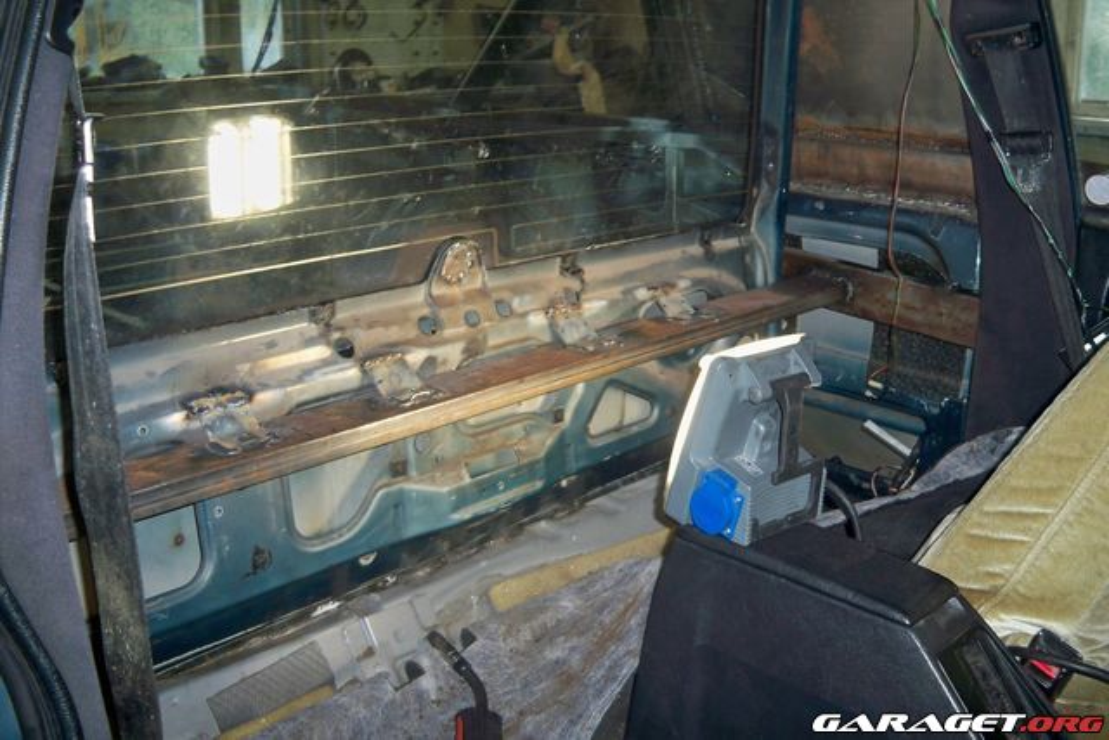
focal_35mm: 37
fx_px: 1140
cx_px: 554
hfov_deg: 51.9
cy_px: 370
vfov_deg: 36.0
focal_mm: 7.9
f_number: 3.1
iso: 200
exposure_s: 1/30
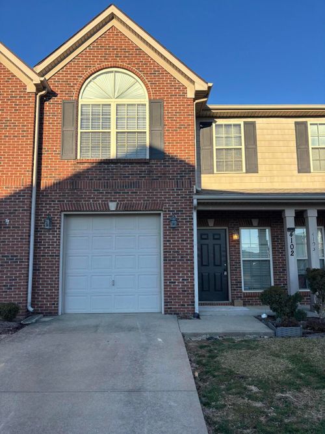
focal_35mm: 26
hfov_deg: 53.0
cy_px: 217
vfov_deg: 67.3
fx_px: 326
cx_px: 162
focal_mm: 5.96
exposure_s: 1/1328
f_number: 1.6
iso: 50
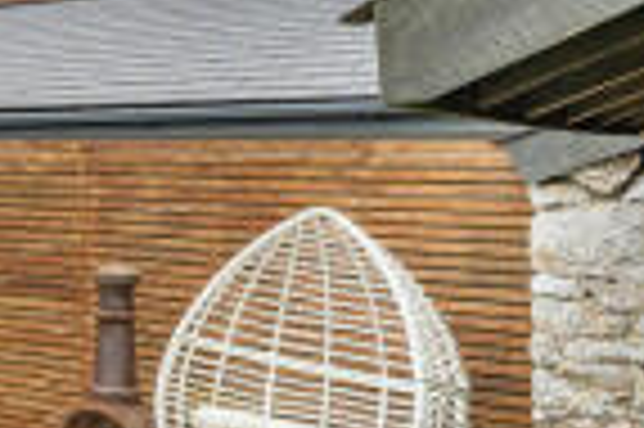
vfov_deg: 22.4
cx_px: -414
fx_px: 1072
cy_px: 133
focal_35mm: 60
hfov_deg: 23.5
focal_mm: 12
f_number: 8
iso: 400
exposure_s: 1/80
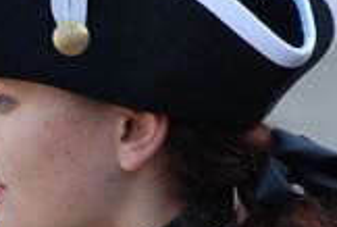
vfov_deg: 2.1
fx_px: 6098
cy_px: 218
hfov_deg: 3.2
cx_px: 162
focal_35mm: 650
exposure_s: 1/125
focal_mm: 135
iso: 320
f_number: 5.6
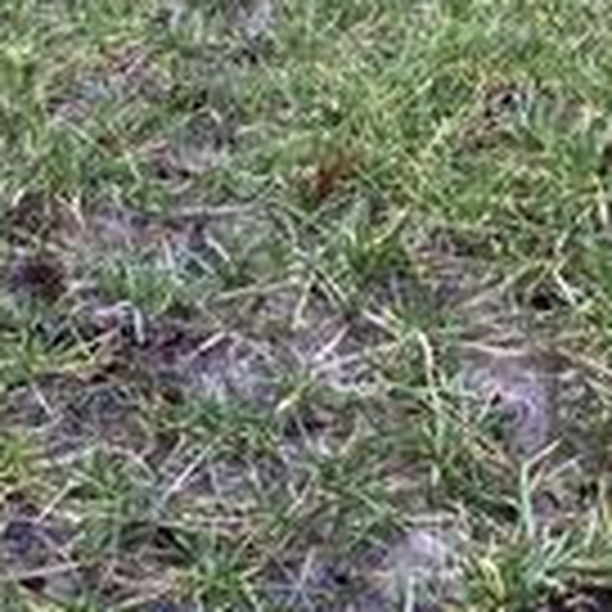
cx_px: 63
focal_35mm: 73
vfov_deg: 23.6
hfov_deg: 23.1
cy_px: 198
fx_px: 1460
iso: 40
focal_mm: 3.99
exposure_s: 1/120
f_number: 1.8
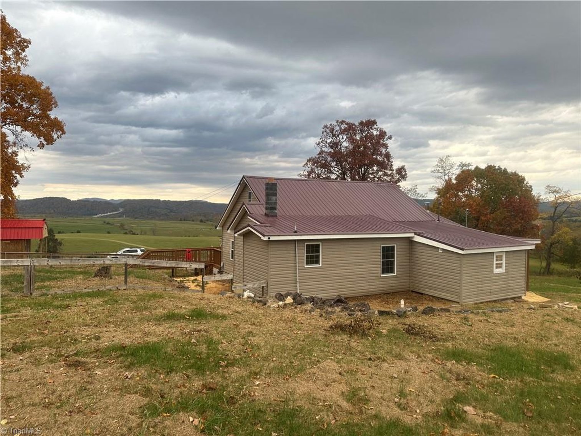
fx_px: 403
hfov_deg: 71.6
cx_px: 290
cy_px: 218
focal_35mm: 24
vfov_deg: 56.8
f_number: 1.78
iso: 80
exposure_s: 1/444
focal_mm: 6.86
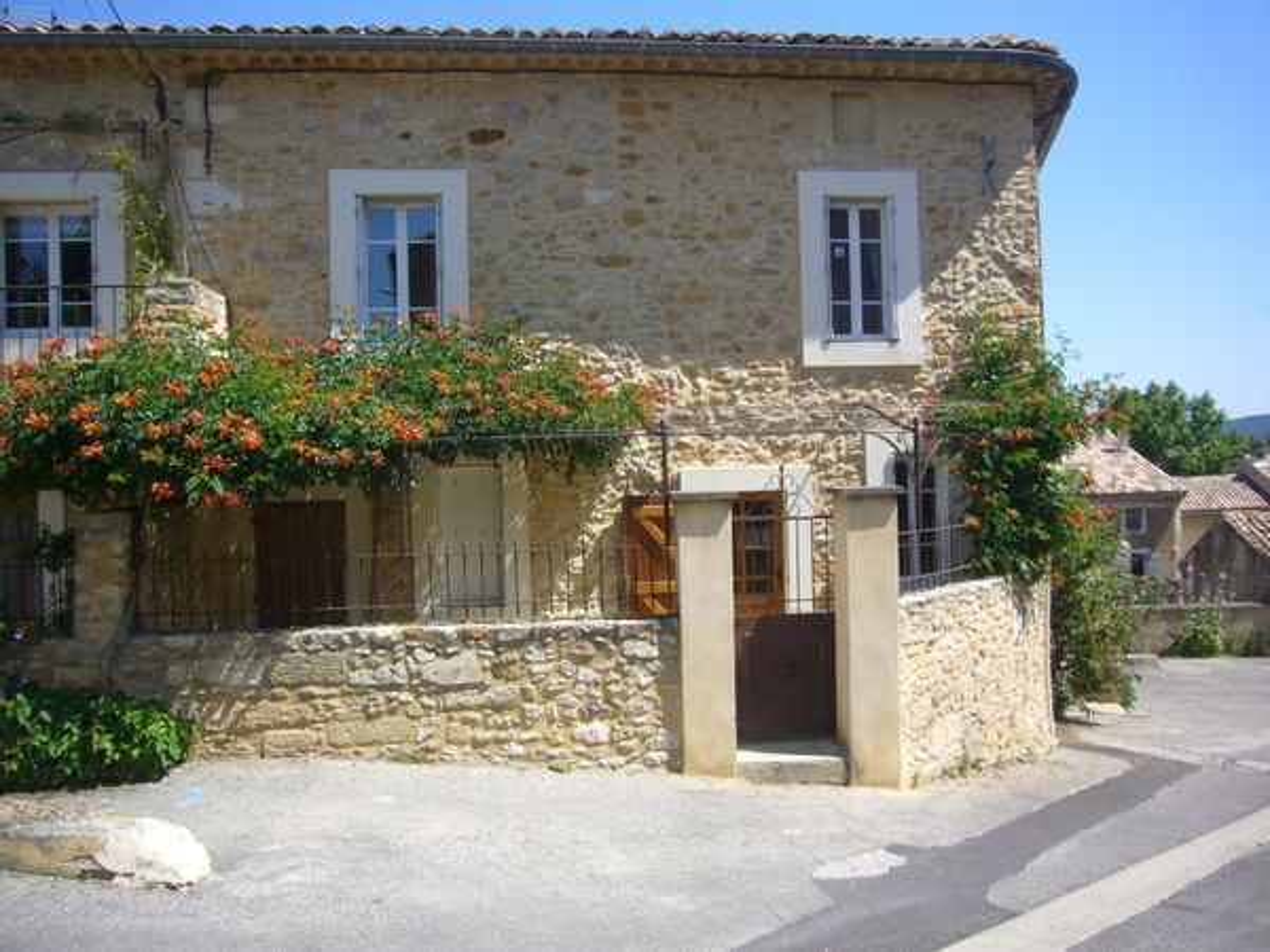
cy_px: 476
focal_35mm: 28
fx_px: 1027
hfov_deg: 63.4
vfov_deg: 49.7
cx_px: 635
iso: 80
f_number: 5.6
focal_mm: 4.6
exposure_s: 1/250
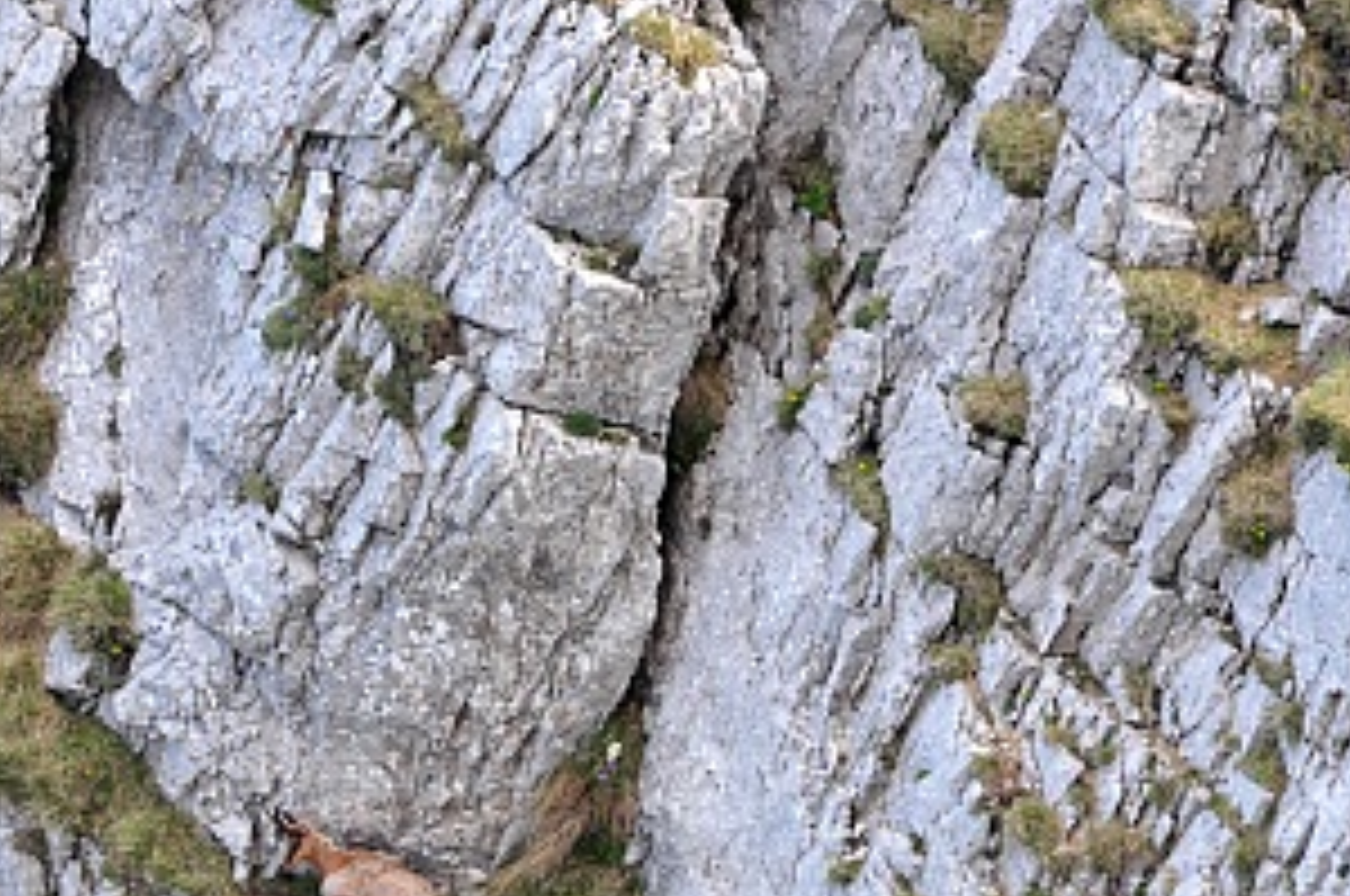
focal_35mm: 1133
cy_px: 698
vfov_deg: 1.2
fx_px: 42419
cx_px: 302
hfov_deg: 1.8
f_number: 14
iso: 1600
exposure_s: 1/250
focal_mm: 500
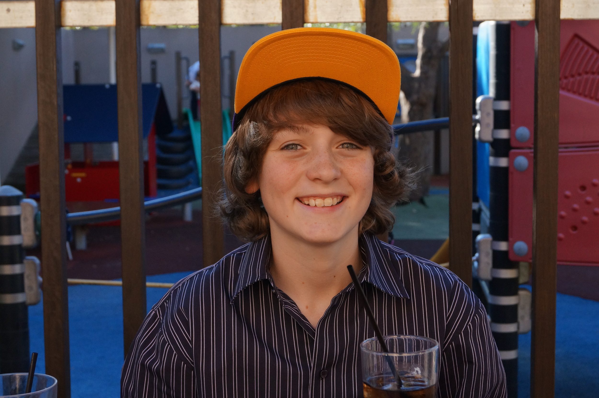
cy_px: 199
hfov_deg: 33.4
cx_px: 300
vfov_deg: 22.6
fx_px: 997
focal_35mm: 60
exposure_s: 1/250
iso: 800
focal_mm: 40
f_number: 9
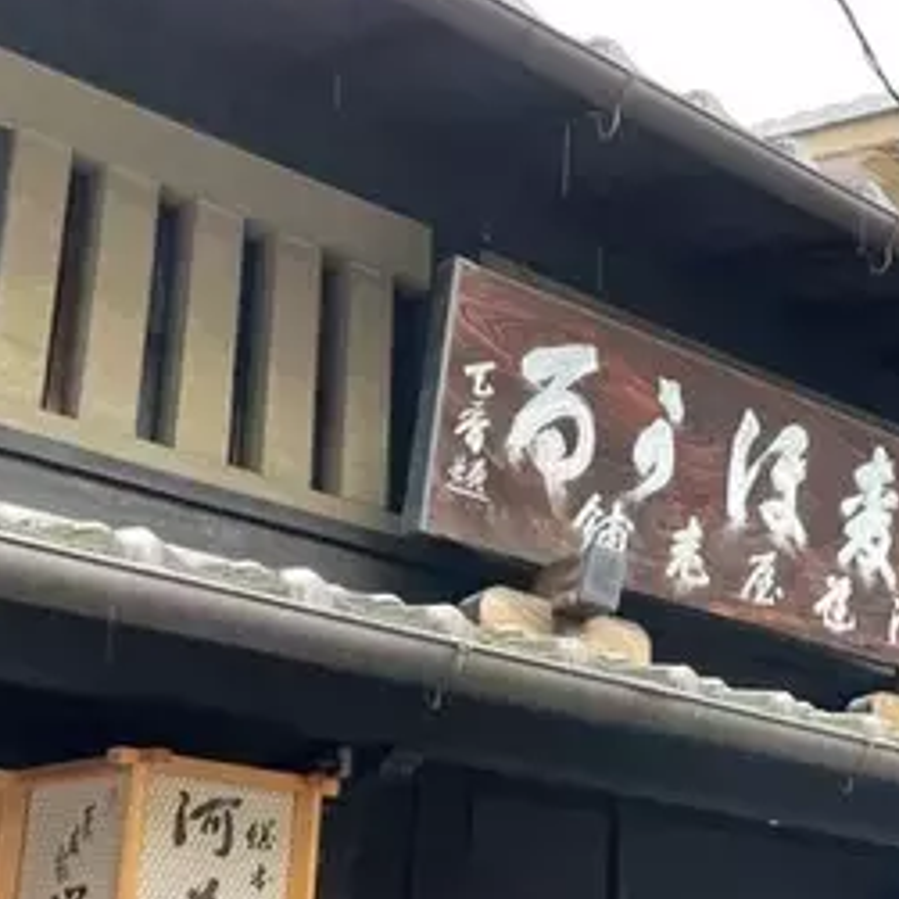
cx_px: 781
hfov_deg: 30.0
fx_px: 1616
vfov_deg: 30.9
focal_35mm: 55
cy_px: 595
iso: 40
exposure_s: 1/121
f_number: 1.6
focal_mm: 4.2
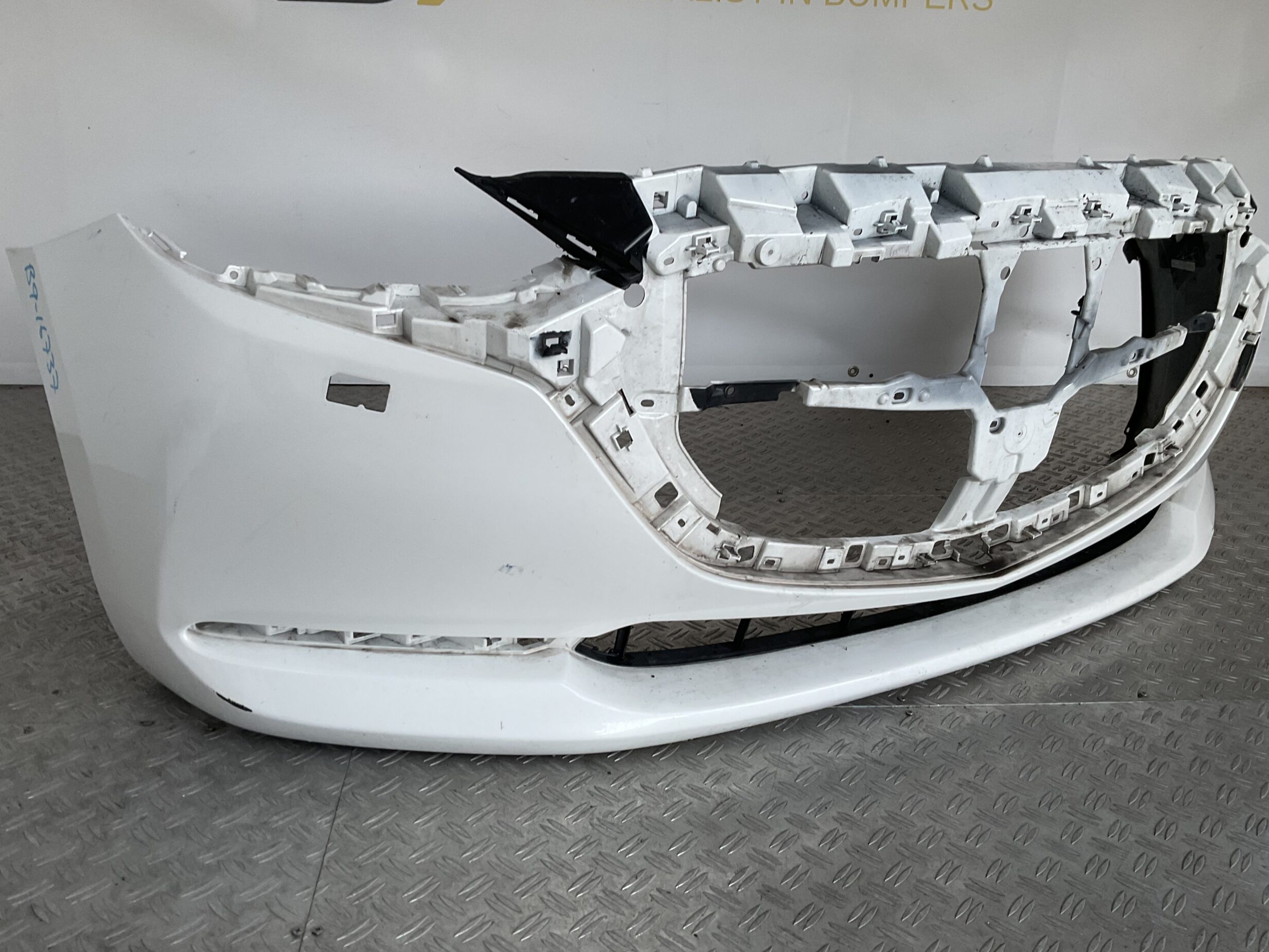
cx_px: 641
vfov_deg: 46.8
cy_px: 475
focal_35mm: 30
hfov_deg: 60.0
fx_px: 1100
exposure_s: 1/50
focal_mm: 3
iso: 40
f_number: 1.8
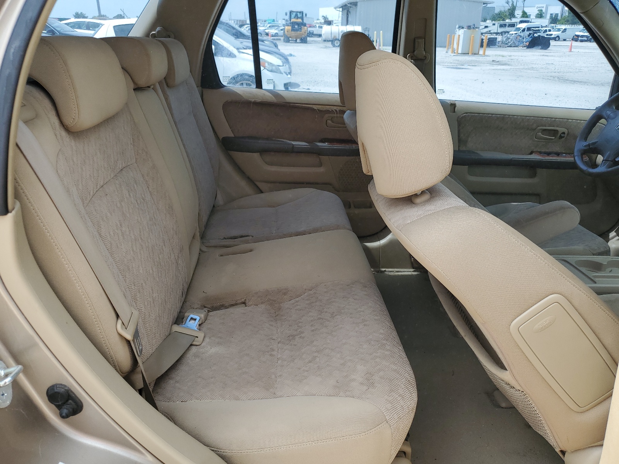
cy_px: 232
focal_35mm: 26
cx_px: 310
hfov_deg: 67.3
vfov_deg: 53.1
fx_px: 465
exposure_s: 1/769
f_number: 1.5
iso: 50
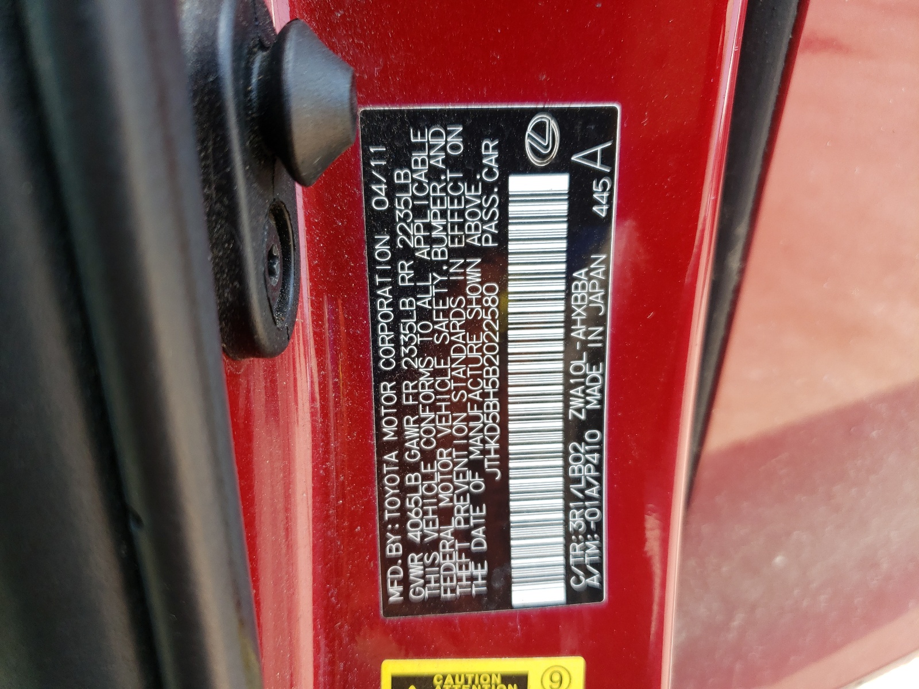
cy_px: 344
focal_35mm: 26
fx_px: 690
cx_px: 460
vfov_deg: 53.1
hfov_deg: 67.3
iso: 50
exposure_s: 1/217
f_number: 1.5
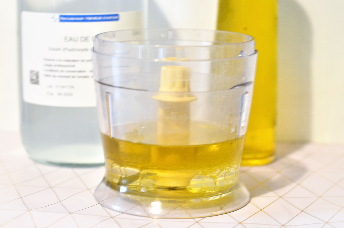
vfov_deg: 16.2
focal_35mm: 84
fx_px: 801
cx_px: 164
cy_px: 119
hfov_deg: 24.2
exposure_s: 1/8
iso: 200
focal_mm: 50
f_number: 4
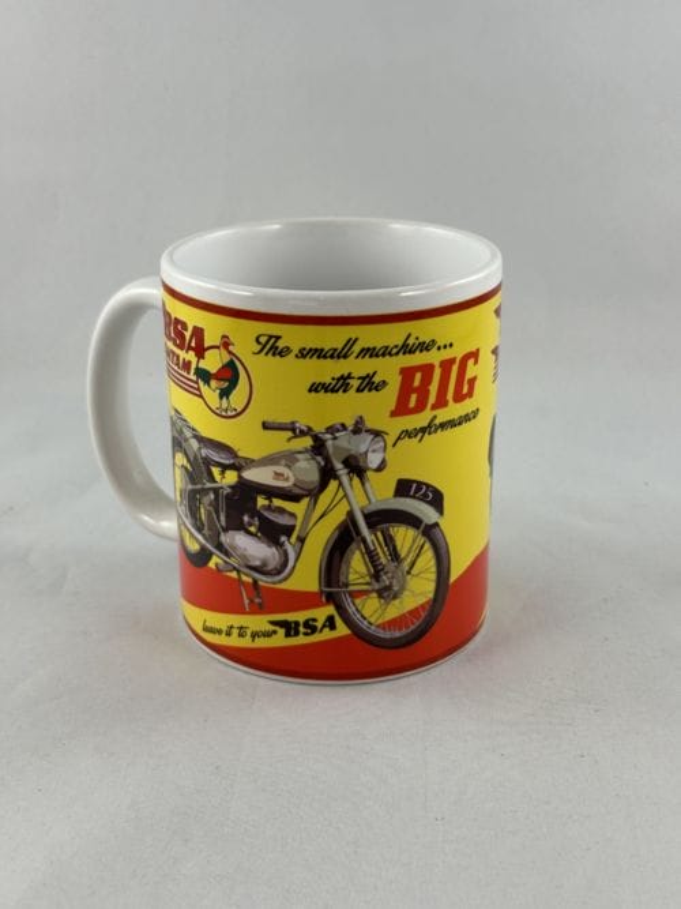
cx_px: 340
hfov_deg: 30.3
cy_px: 454
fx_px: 1259
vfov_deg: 39.7
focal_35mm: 48
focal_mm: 6.86
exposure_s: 1/100
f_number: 1.78
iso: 50
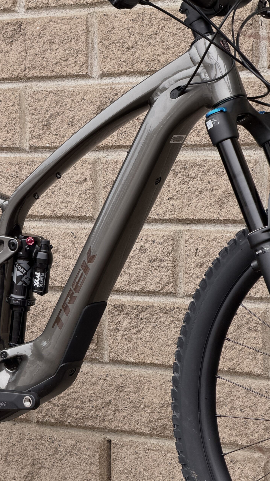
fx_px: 1400
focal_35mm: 110
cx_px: 99
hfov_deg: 11.0
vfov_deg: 19.5
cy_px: 242
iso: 160
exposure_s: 1/121
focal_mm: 16.89
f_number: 2.8
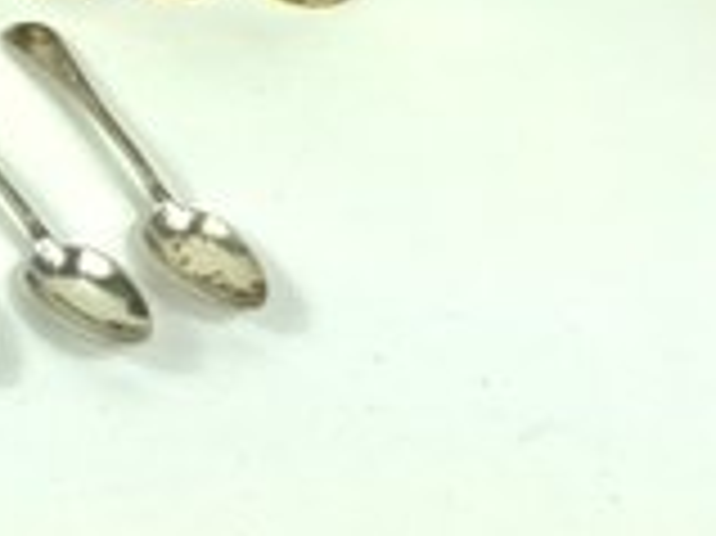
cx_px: -43
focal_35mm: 112
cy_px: 47
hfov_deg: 17.1
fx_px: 2315
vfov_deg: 13.1
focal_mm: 6
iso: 20
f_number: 2
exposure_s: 1/324
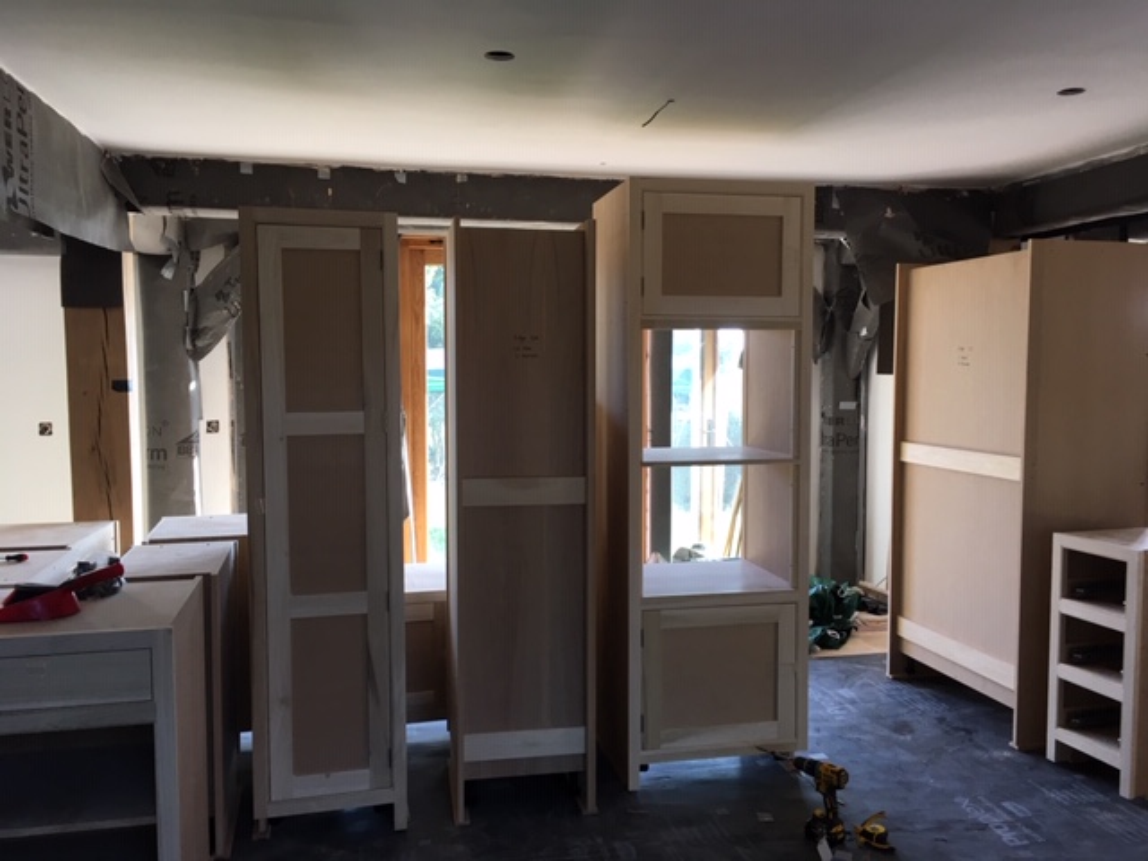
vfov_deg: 48.2
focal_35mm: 29
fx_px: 962
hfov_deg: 61.7
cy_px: 430
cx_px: 574
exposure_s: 1/33
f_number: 2.2
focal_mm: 4.15
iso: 25
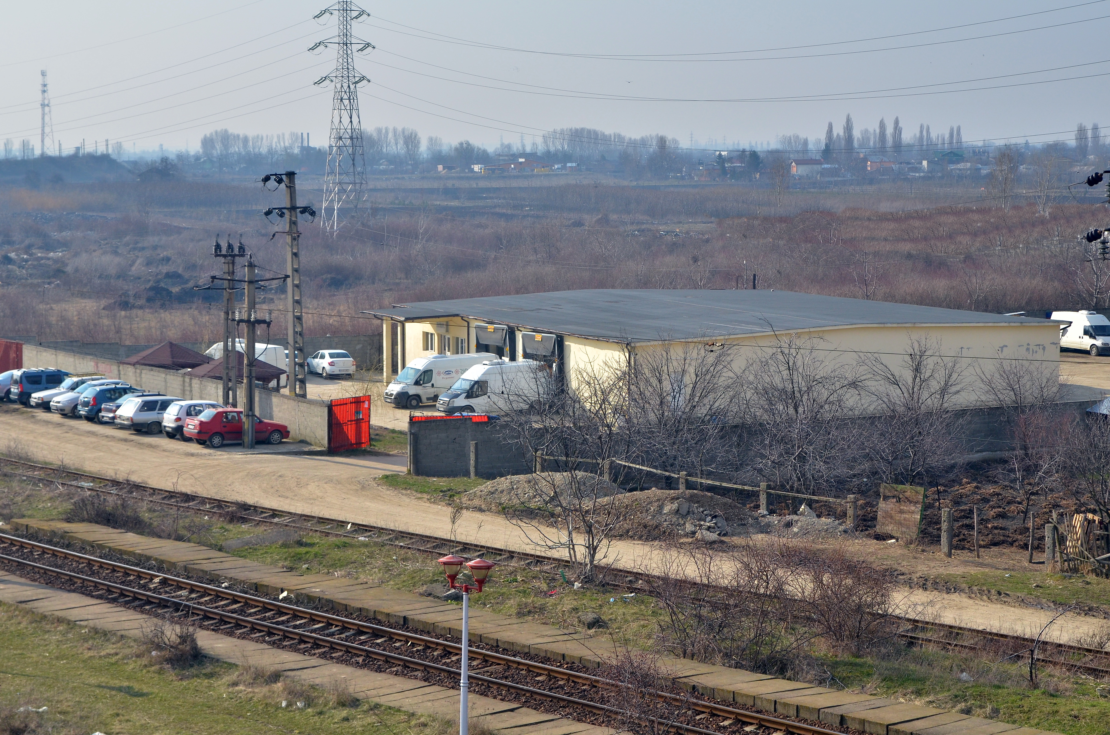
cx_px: 555
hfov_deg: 27.0
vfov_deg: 18.1
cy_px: 368
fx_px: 2308
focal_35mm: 75
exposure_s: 1/2000
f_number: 6.3
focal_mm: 50
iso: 400
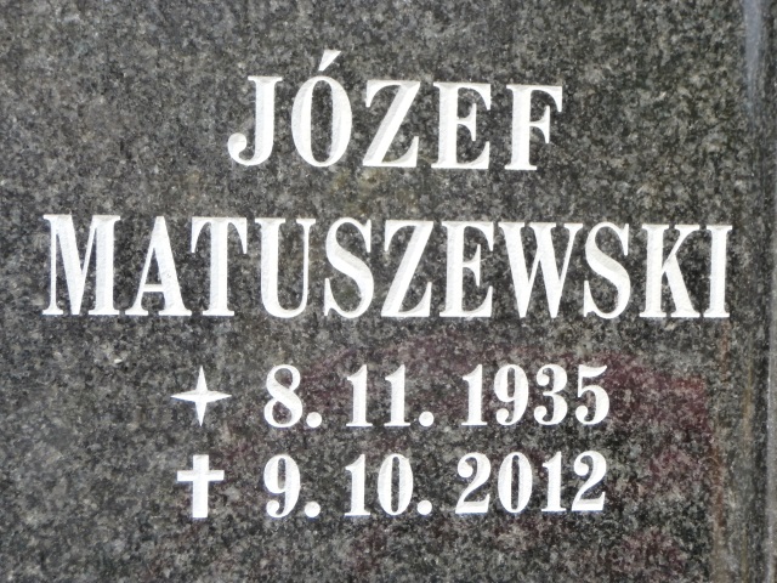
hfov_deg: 22.8
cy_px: 292
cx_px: 388
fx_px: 1930
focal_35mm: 86
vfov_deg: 17.2
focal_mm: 15.16
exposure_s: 1/100
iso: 100
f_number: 5
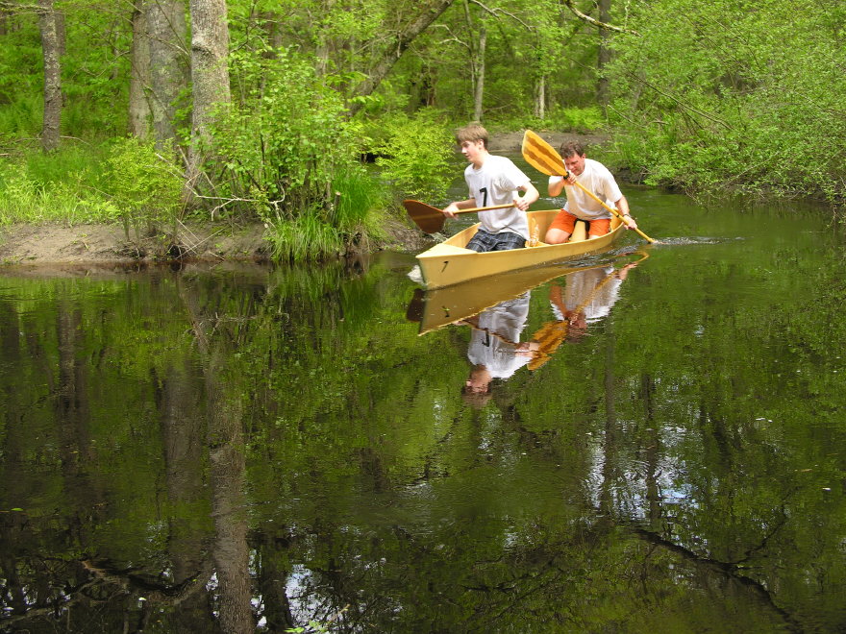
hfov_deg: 35.5
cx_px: 423
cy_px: 317
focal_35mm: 54
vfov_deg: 27.0
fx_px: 1320
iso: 50
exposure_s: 1/125
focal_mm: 13.8
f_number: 3.1
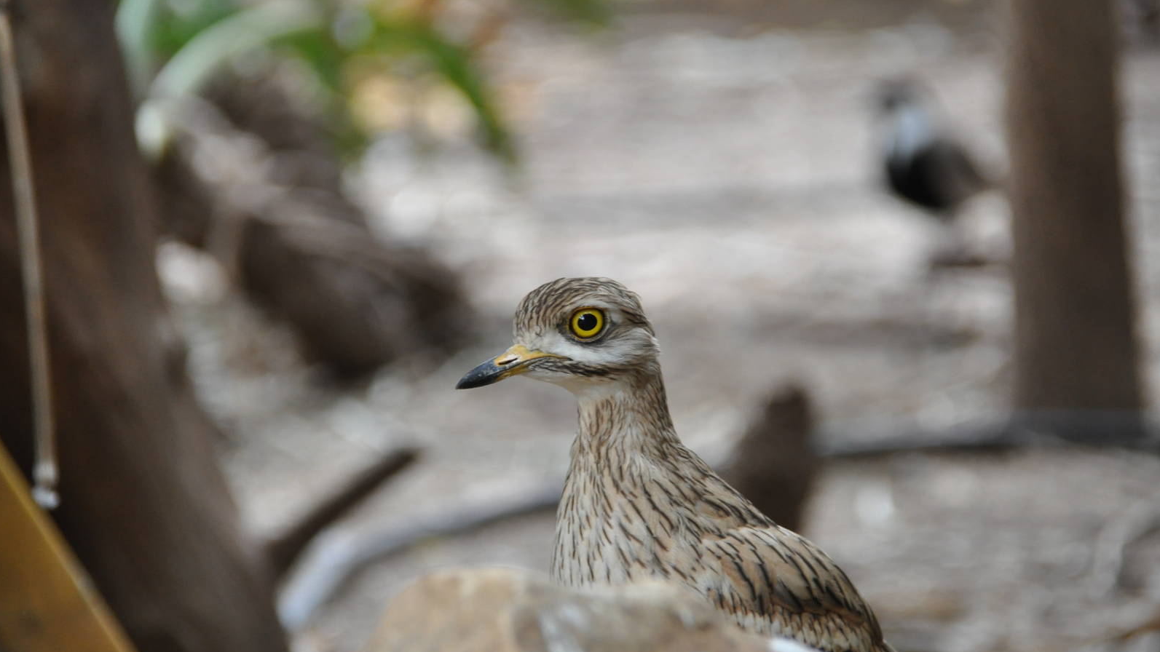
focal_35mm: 331
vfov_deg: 3.7
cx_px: 579
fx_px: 10181
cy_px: 339
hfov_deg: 6.5
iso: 1000
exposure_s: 1/80
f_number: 5.6
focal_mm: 210
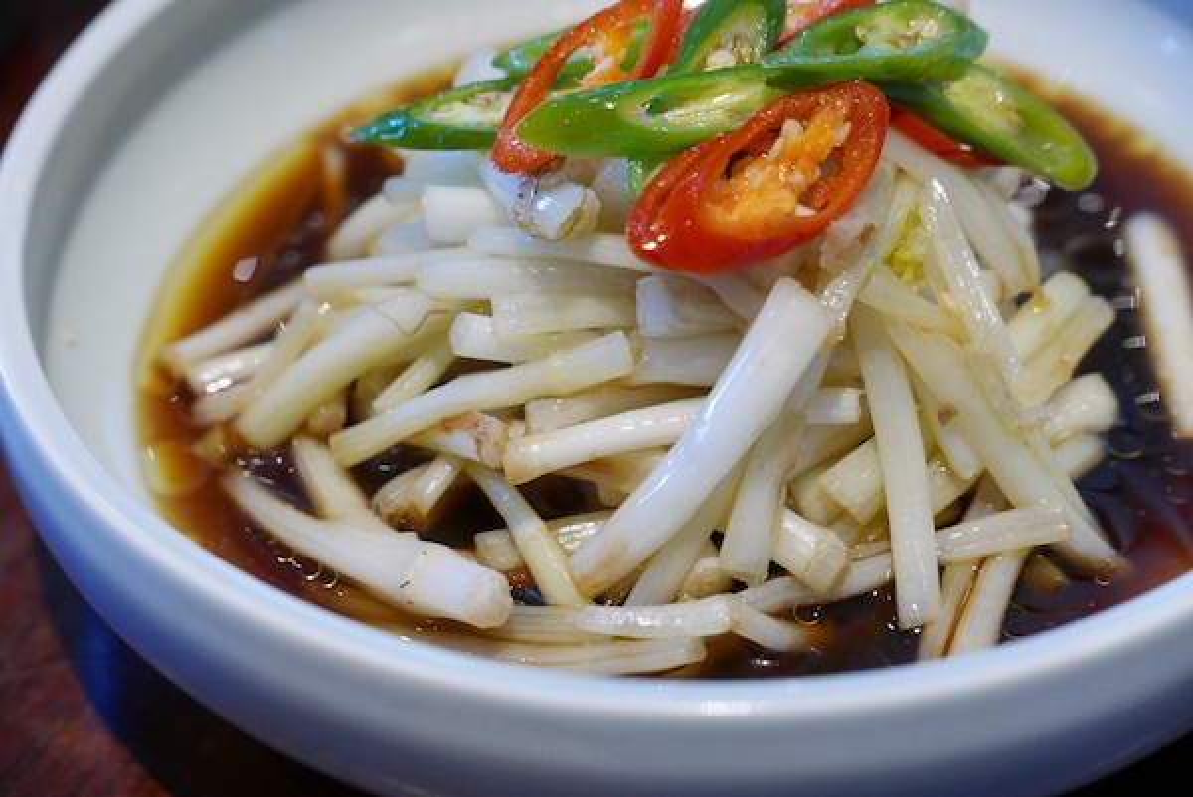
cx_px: 596
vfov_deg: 18.2
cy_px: 398
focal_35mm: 75
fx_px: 2487
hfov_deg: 27.0
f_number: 3.5
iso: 1600
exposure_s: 1/60
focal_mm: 34
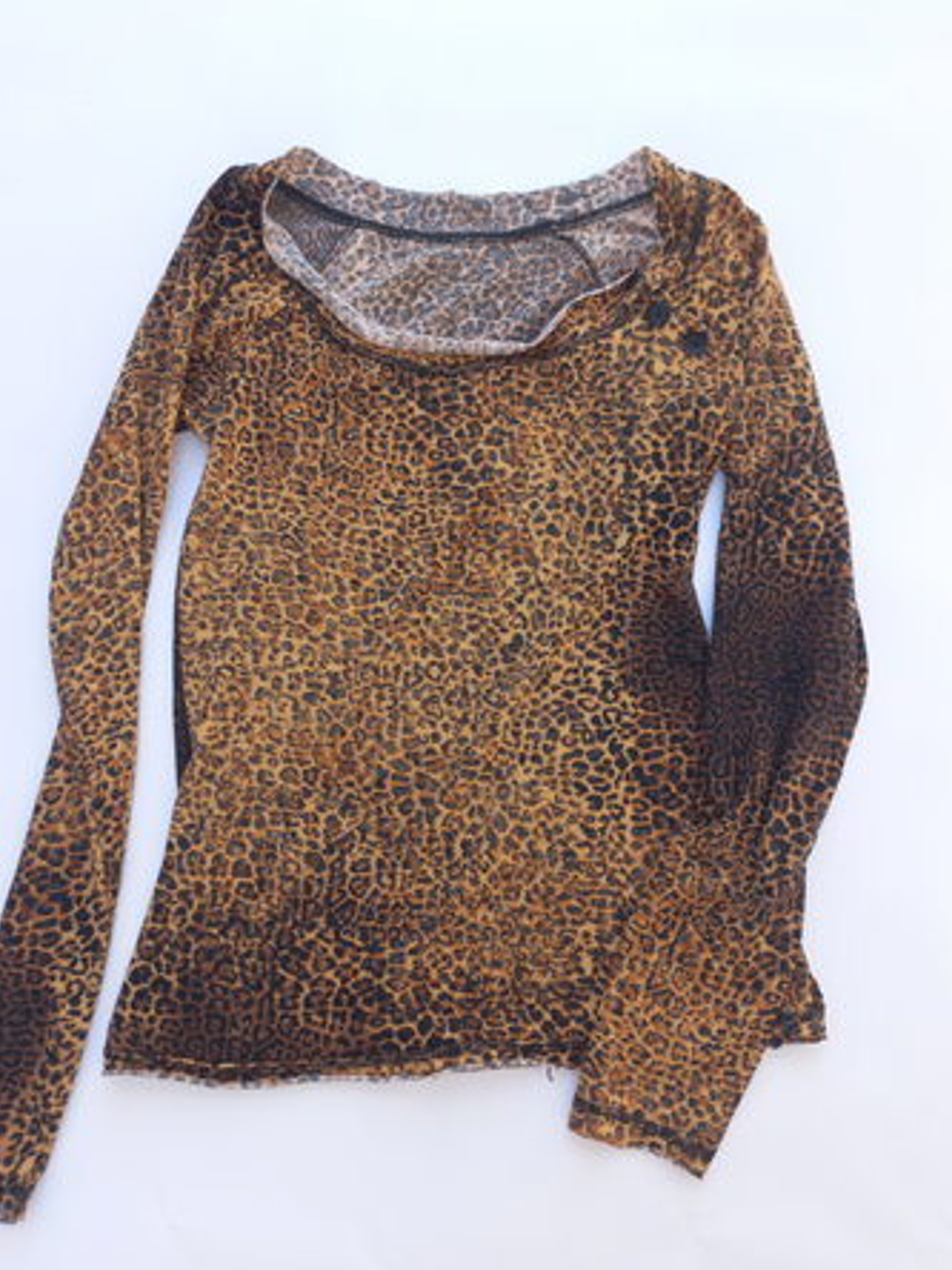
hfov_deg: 46.8
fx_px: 1100
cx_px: 480
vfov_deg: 59.8
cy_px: 574
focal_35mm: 30
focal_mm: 4.6
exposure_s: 1/100
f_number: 1.8
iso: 40
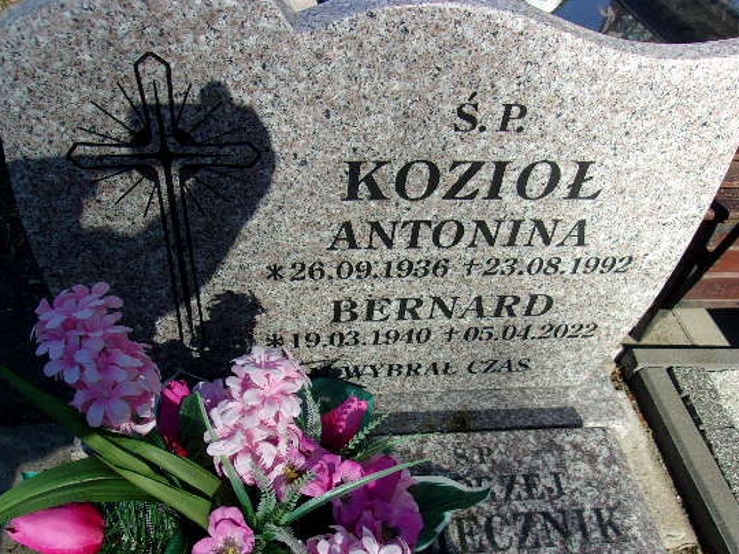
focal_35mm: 32
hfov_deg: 56.8
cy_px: 316
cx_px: 365
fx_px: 683
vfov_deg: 44.0
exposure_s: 1/75
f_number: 10.4
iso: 80
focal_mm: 4.9
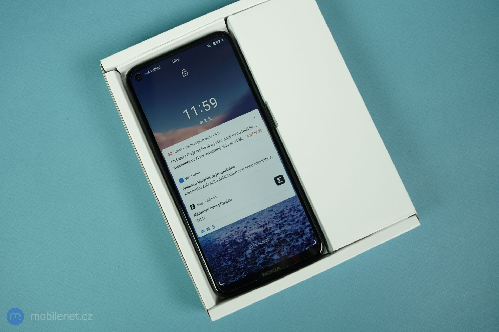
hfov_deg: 50.7
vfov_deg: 35.1
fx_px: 527
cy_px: 166
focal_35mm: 38
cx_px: 250
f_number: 7.1
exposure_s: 1/160
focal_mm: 38
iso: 1600
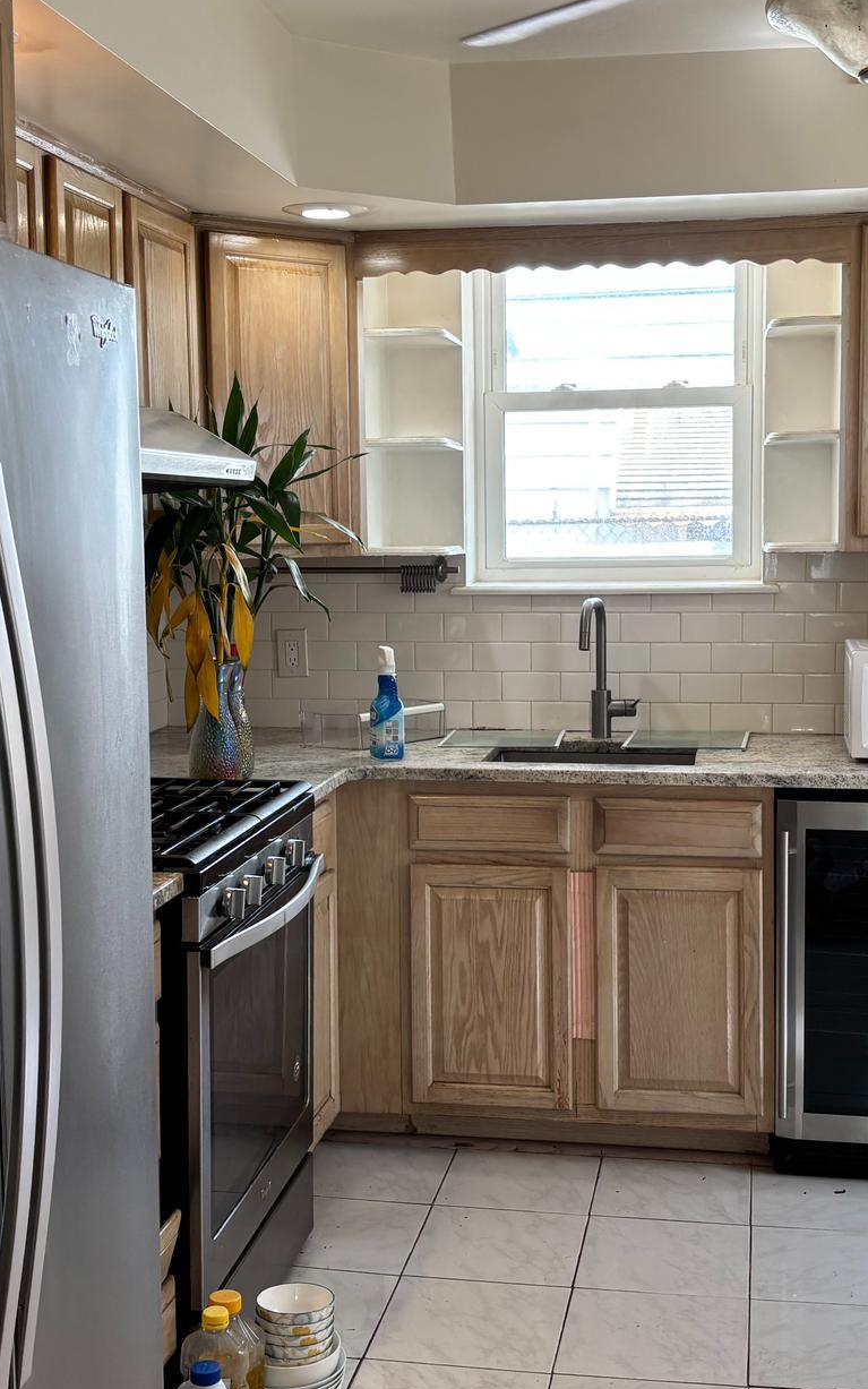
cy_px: 668
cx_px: 471
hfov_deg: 28.0
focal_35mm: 46
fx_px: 1741
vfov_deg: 43.5
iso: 80
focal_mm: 5.96
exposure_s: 1/60
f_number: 1.6
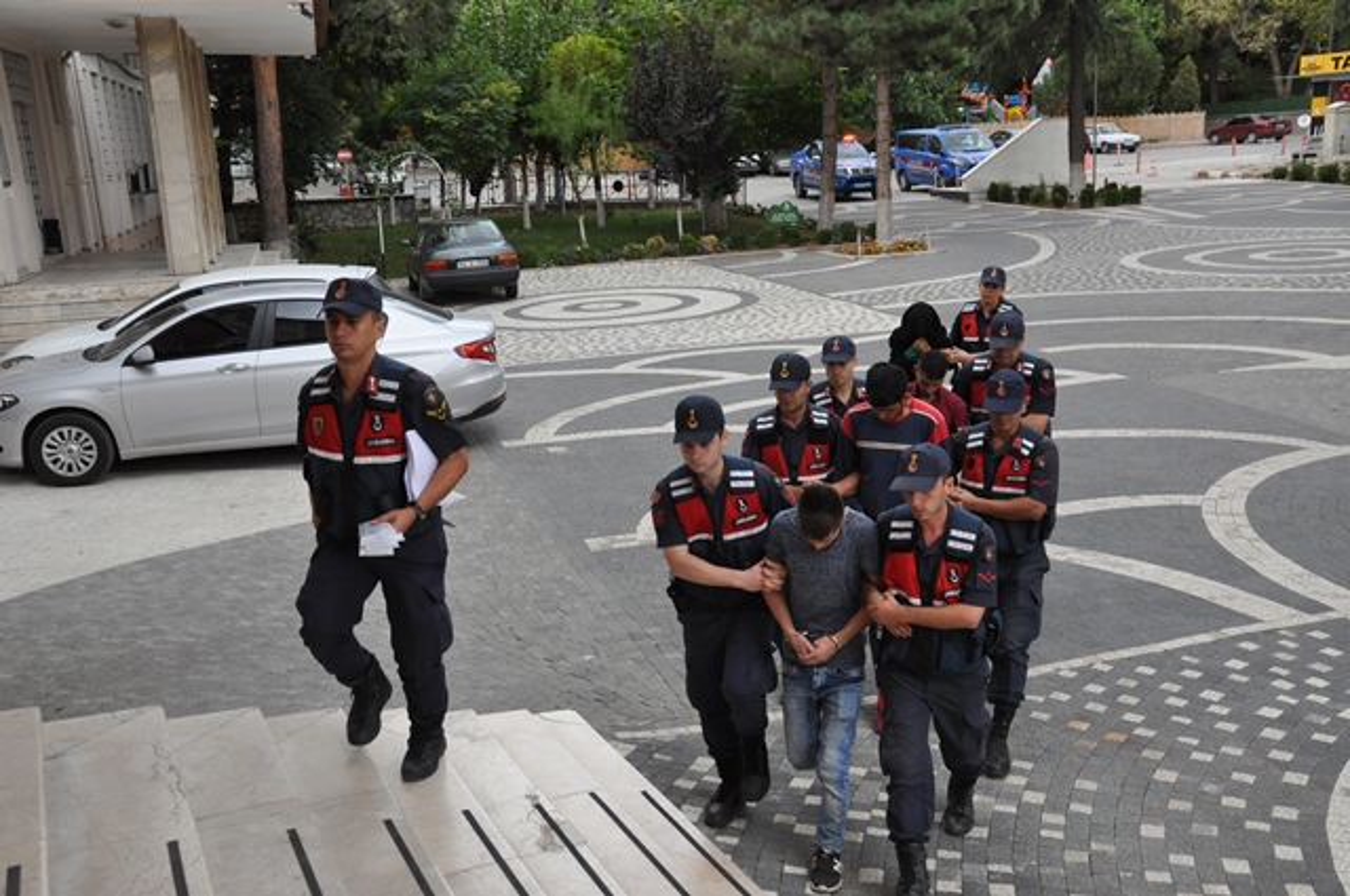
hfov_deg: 51.3
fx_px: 1404
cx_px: 675
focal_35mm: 38
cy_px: 448
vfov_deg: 35.4
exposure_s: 1/200
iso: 800
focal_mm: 25
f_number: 7.1
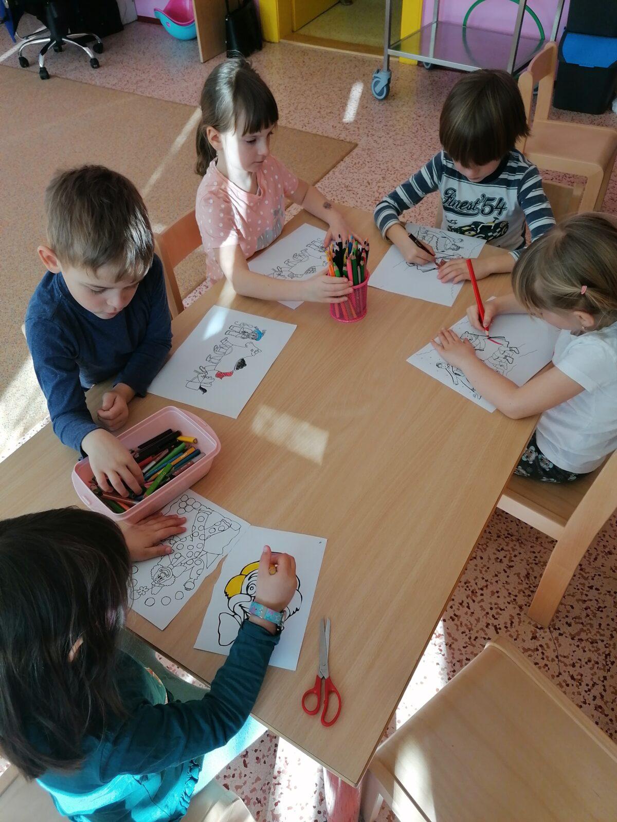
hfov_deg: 51.4
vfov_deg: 65.3
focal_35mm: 27
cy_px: 411
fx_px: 642
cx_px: 308
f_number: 1.8
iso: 100
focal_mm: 4.75
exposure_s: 1/100
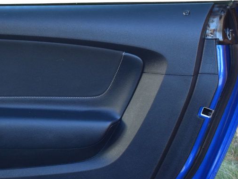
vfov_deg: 16.2
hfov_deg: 21.0
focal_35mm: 91
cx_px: 14
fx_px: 625
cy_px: 75
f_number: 8
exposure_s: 1/60
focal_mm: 31
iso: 400
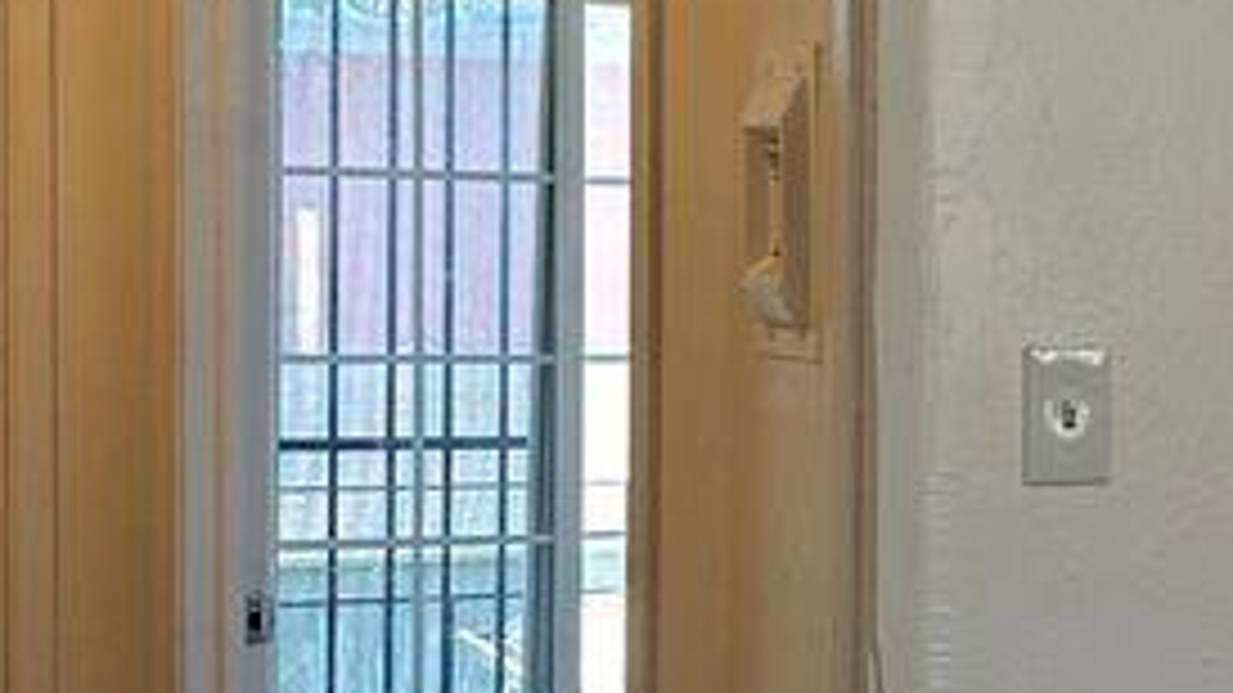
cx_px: 1728
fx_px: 3367
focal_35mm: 103
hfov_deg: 18.8
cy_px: 382
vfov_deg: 11.8
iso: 100
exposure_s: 1/120
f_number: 1.78
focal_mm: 6.86
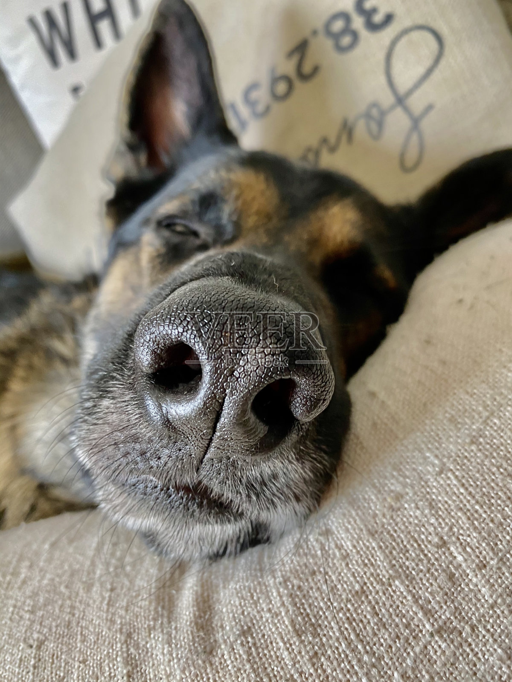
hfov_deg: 53.1
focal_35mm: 26
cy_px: 341
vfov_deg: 67.3
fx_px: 513
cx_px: 256
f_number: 1.8
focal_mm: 4.25
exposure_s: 1/60
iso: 125
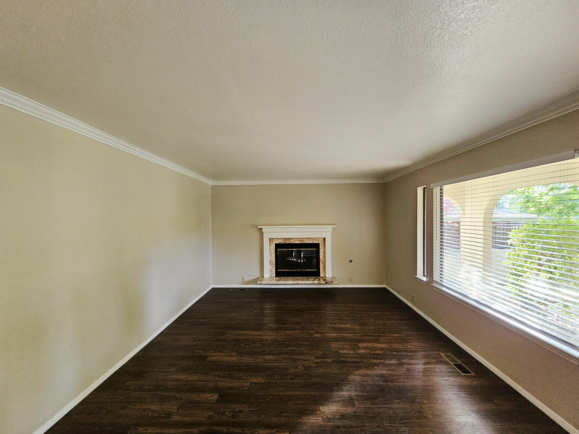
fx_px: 217
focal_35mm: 13
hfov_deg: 106.2
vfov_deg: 89.9
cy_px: 217
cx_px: 290
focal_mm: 2.2
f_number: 2.2
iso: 320
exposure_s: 1/40
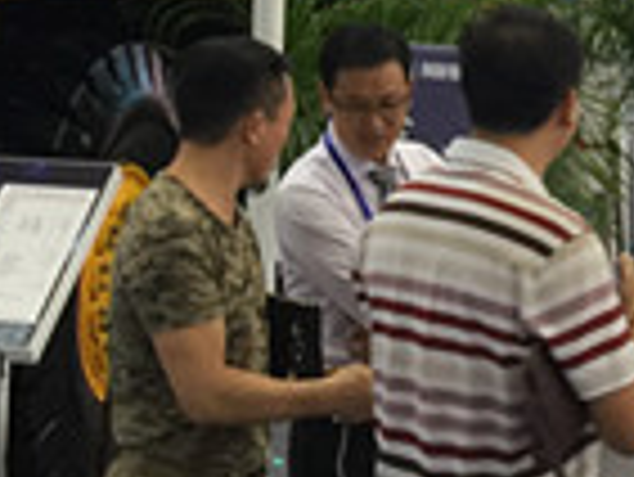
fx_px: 2255
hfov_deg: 16.0
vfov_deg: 11.3
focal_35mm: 123
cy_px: -346
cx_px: 279
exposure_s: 1/33
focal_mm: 4.15
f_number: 2.2
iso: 40
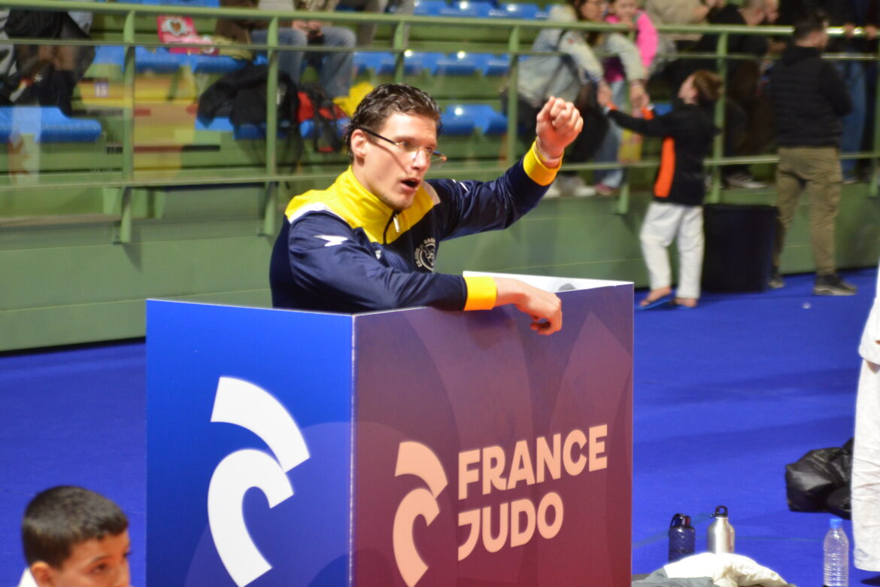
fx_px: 2750
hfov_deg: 18.2
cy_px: 294
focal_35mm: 112
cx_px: 440
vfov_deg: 12.2
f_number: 2.8
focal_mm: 75
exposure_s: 1/125
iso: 1600
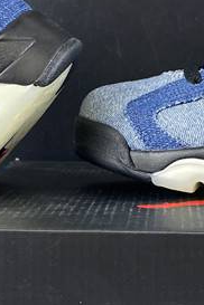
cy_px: 158
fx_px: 841
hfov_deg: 13.7
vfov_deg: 20.6
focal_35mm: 99
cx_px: 173
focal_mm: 4.25
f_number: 1.8
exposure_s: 1/50
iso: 100
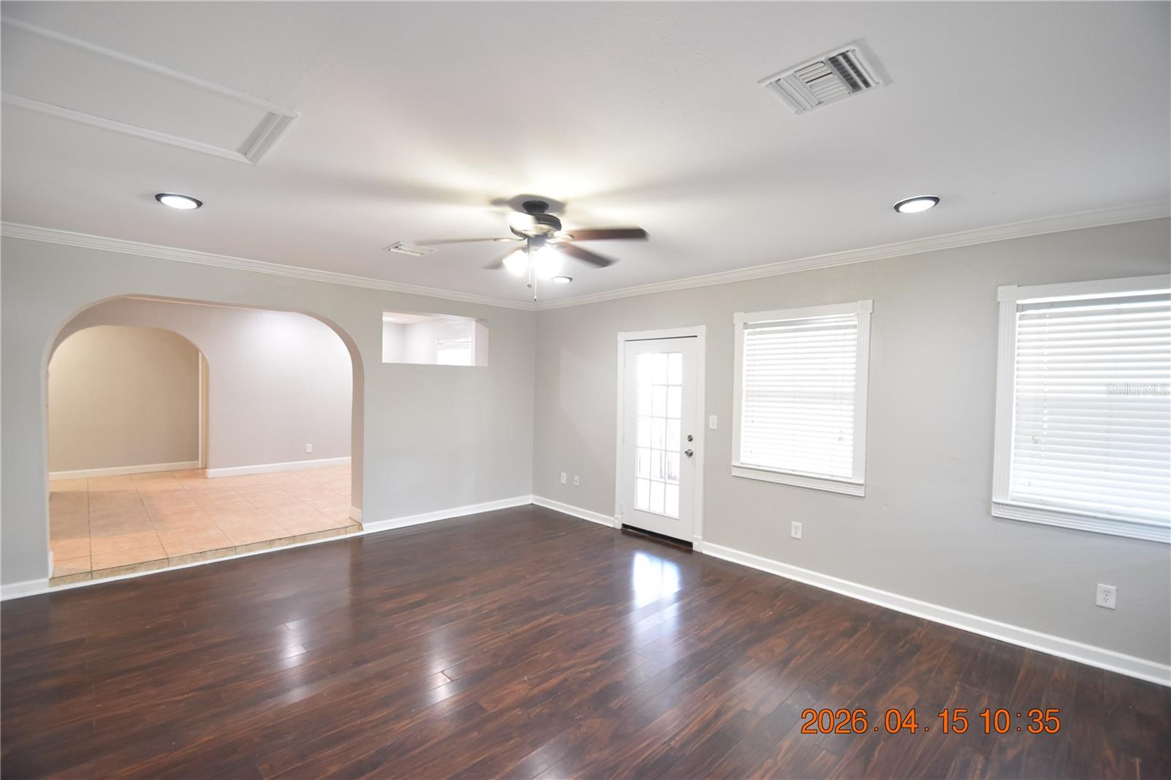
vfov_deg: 77.3
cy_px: 390
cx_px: 586
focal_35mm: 15
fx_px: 488
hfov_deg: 100.4
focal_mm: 10
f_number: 3.5
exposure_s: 1/30
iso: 800
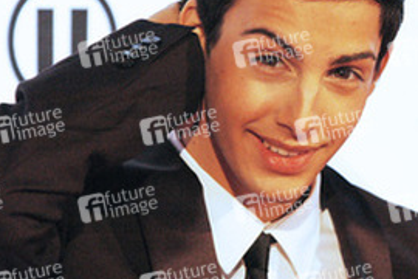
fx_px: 4793
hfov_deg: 5.0
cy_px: 88
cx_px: 293
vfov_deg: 3.3
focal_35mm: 413
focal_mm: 165
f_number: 4.8
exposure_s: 1/180
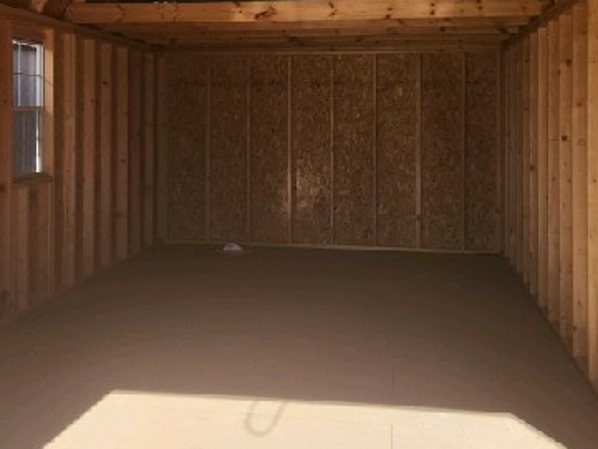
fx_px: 881
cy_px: 99
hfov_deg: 37.3
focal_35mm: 51
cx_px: 239
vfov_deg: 28.1
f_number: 1.8
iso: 20
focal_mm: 5.4
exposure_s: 1/588
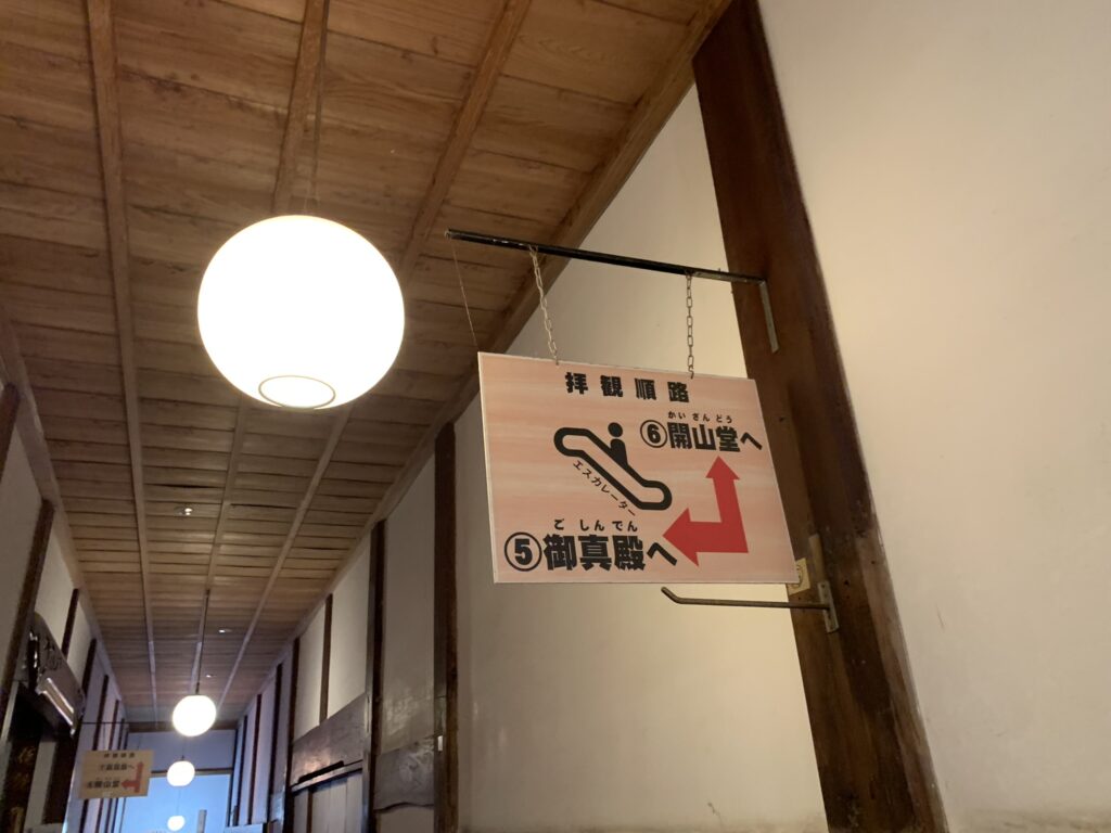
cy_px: 416
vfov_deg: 53.1
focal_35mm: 26
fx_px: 834
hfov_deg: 67.3
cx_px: 556
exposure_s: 1/30
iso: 400
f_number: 1.8
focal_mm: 4.25
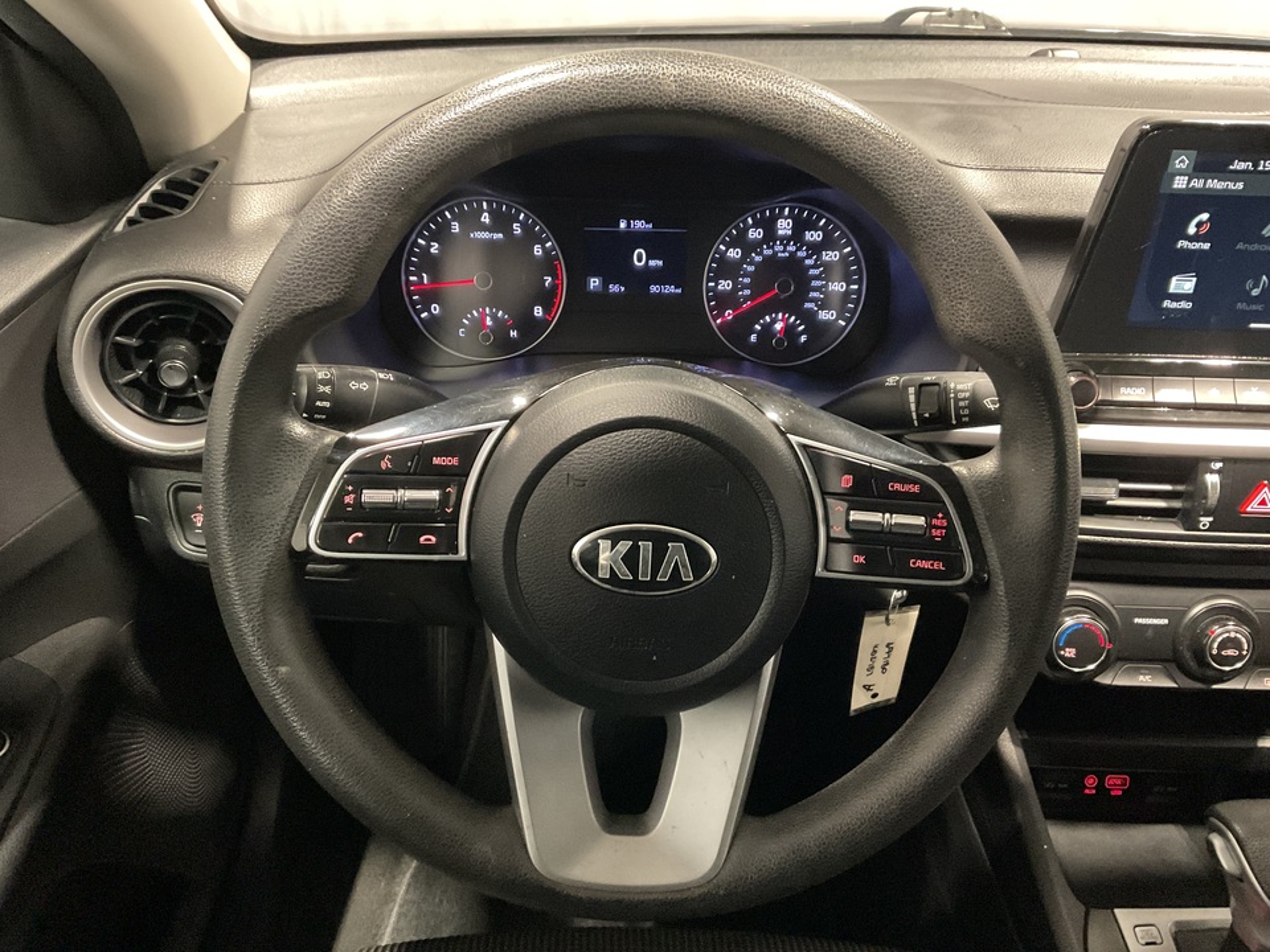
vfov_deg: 48.2
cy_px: 476
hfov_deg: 61.7
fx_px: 1064
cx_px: 635
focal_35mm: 29
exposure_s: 1/30
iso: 500
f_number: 1.8
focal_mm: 3
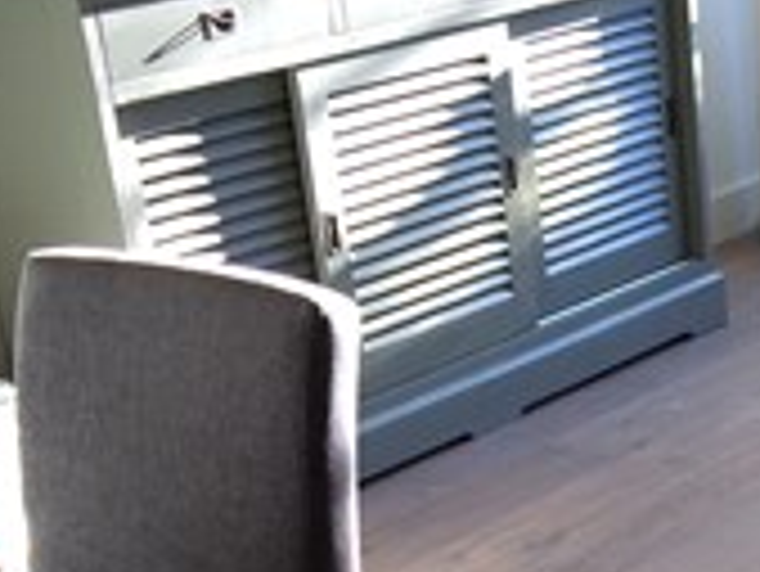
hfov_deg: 17.9
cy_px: 964
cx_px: 958
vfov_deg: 13.2
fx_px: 2263
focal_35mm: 103
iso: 50
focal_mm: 4.15
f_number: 2.2
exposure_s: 1/50
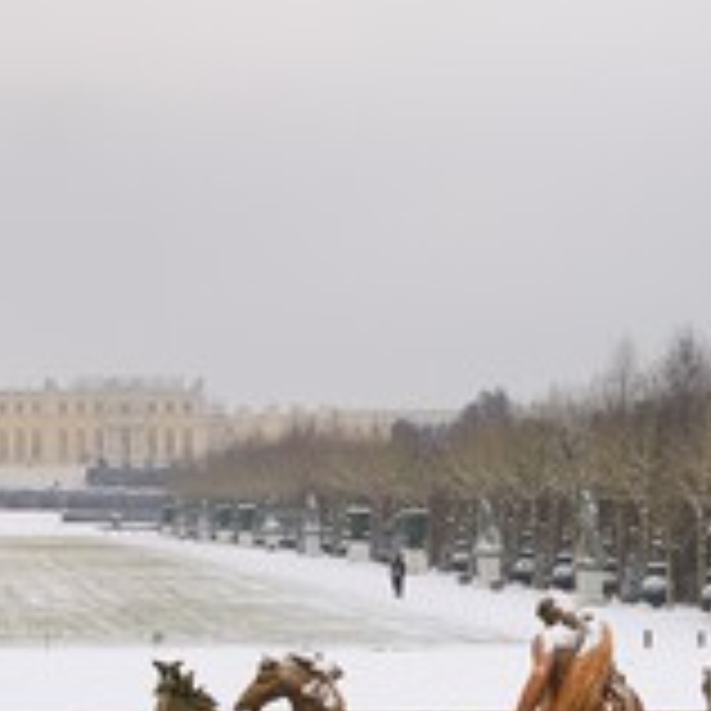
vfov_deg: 9.9
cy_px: 590
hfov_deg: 9.9
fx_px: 4090
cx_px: 436
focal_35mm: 176
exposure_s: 1/160
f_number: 9
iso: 400
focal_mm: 78
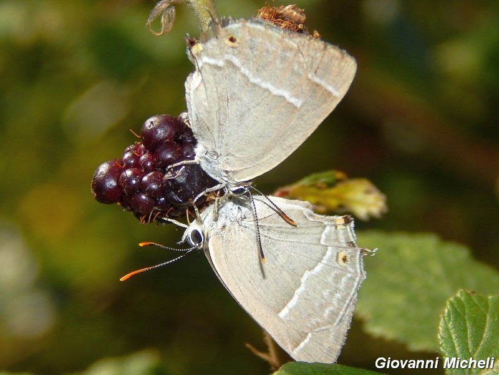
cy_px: 188
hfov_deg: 12.2
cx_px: 250
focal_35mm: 162
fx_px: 2335
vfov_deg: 9.2
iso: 125
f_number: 10.1
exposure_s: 1/250
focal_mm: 28.7
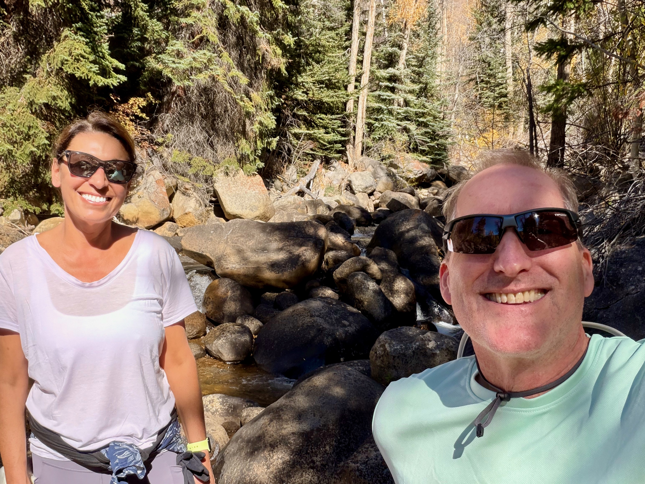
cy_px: 242
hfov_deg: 60.0
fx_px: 559
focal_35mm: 30
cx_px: 322
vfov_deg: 46.8
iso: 32
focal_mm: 2.71
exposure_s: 1/423
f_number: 1.9
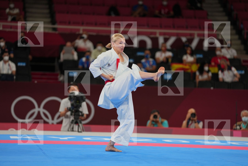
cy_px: 83
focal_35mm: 167
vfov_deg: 8.2
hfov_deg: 12.3
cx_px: 124
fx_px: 1150
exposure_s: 1/500
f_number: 2.8
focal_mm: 167
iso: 250
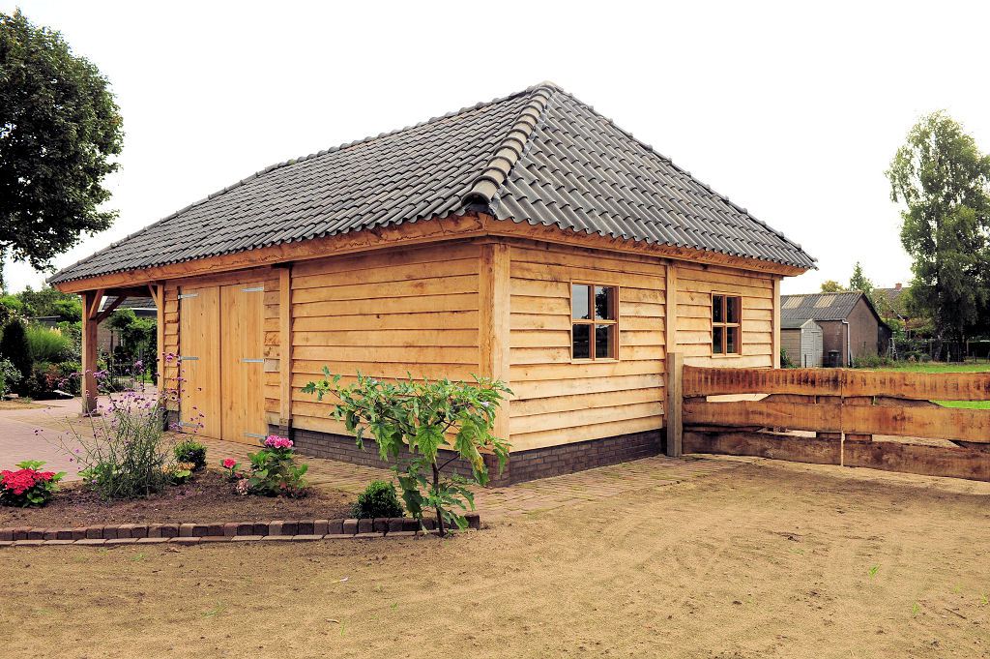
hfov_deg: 65.5
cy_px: 330
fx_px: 769
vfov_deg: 46.3
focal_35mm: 28
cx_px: 495
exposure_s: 1/200
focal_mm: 28
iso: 200
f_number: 7.1
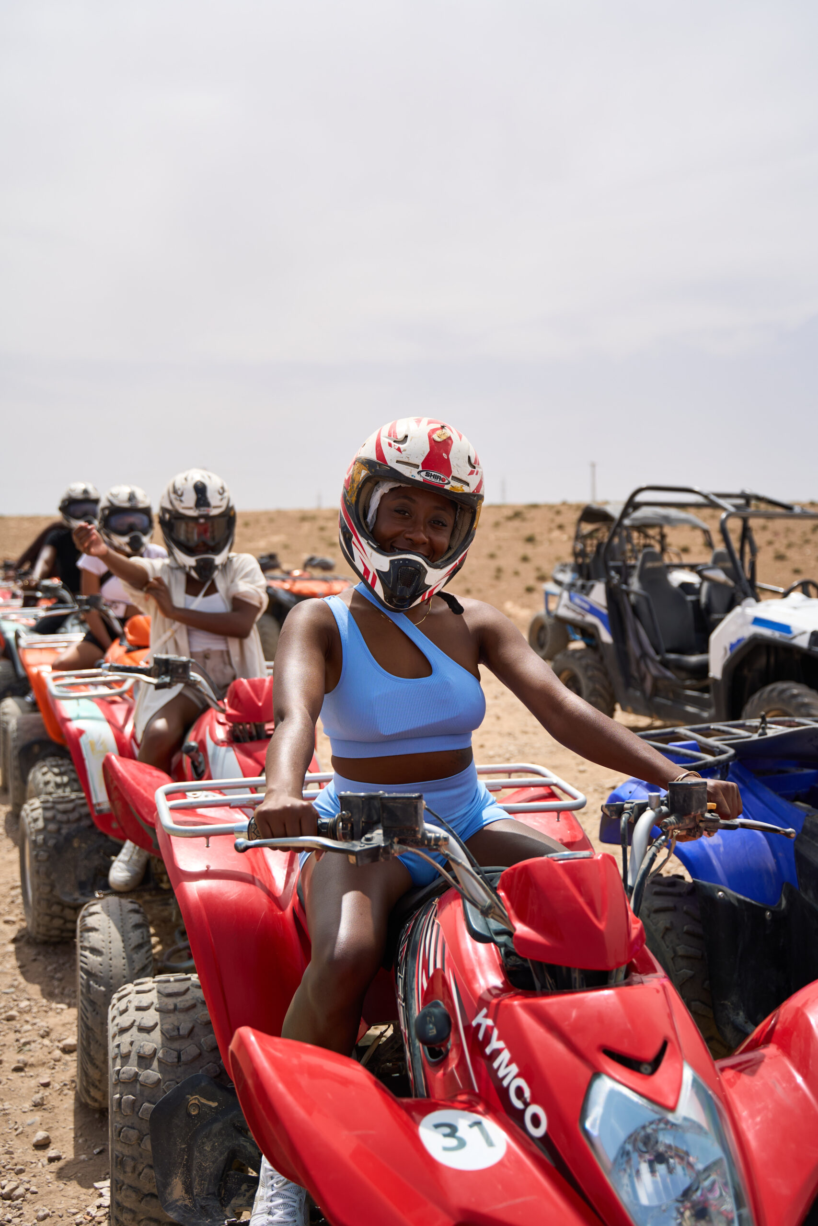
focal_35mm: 34
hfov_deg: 38.9
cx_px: 409
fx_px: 1159
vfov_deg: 55.8
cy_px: 613
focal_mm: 34
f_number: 2.8
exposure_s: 1/3200
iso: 160
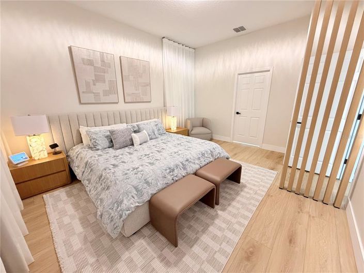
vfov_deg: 85.6
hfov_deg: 102.1
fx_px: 147
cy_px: 136
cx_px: 182
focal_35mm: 14
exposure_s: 1/59
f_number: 2.2
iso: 320
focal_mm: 2.22
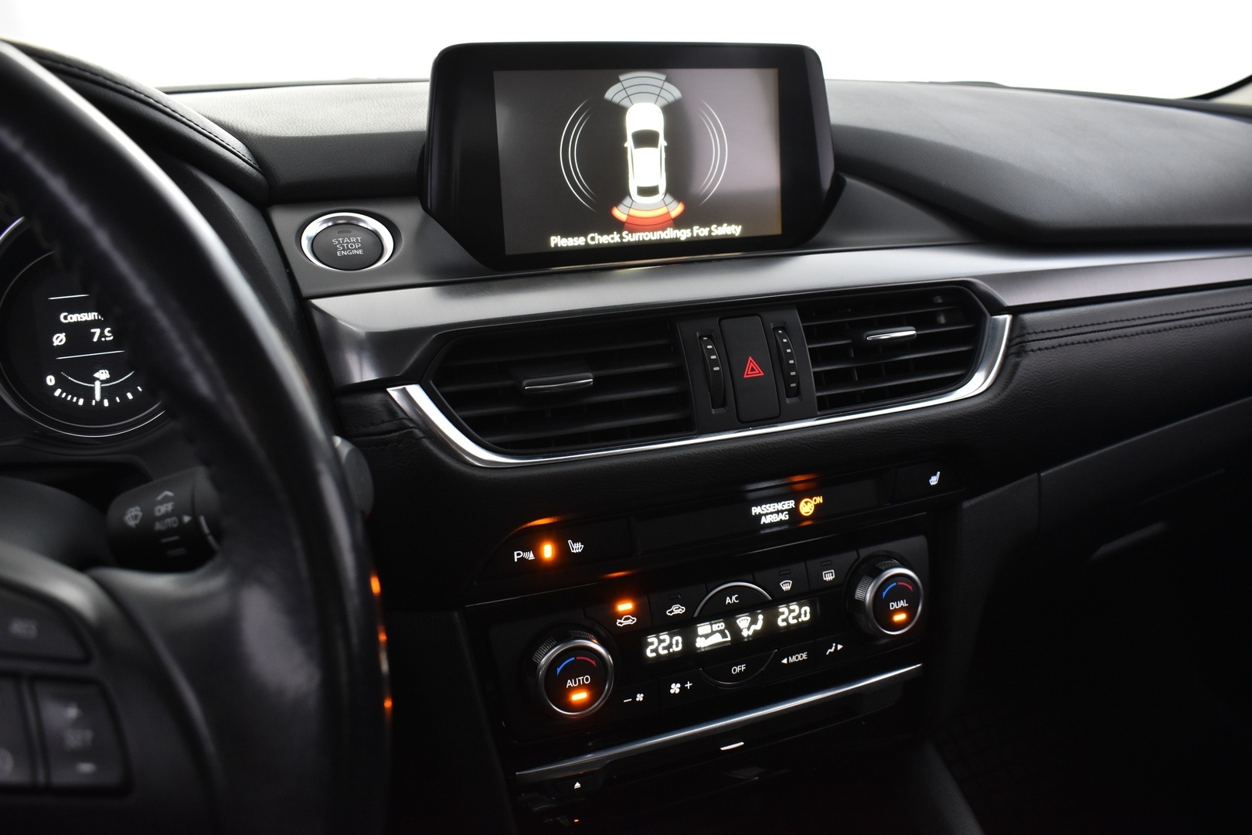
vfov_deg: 43.6
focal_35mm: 30
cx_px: 626
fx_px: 1043
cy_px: 418
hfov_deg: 61.9
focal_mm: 20
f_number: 5.6
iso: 1250
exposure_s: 1/13
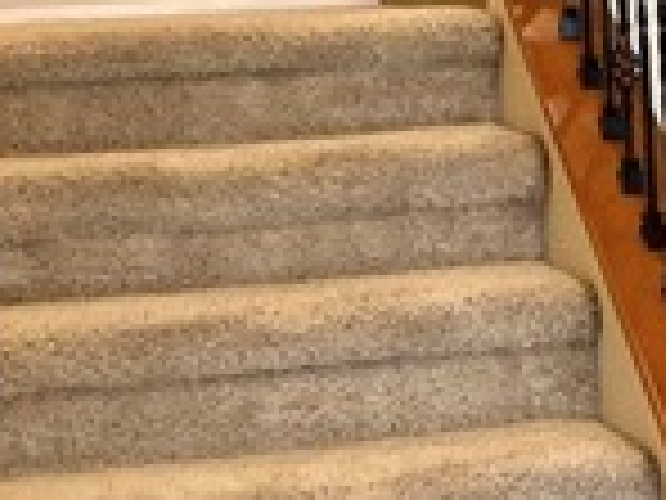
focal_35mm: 125
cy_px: -320
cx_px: 603
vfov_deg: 11.2
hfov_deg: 15.6
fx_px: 2405
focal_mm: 3
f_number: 1.8
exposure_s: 1/60
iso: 200
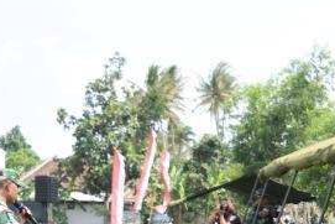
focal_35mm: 102
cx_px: 576
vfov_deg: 13.3
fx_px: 950
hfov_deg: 17.0
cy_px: 192
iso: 100
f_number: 7.1
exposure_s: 1/125
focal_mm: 18
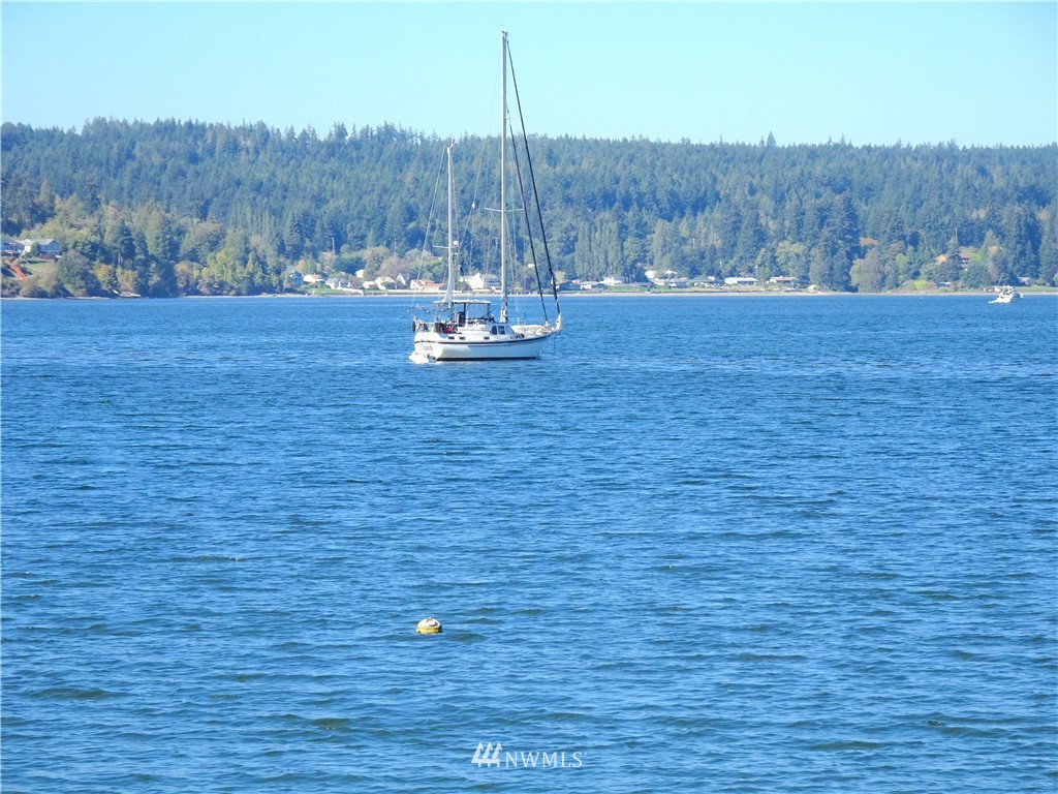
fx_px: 4860
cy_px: 397
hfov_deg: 12.4
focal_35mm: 159
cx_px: 529
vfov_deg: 9.3
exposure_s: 1/320
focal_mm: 27.16
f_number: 5.6
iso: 80
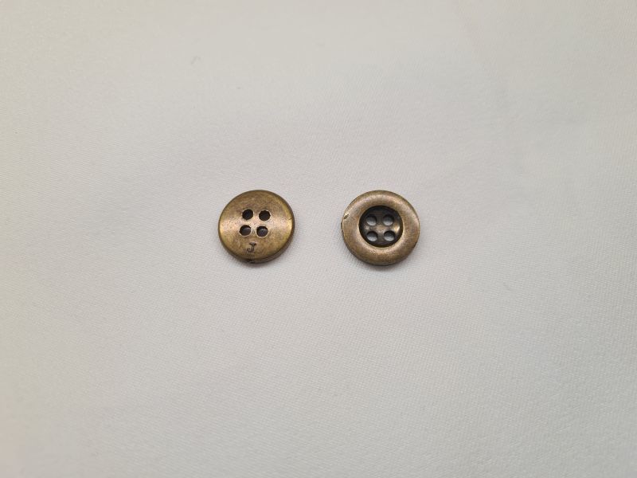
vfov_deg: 53.1
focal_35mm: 26
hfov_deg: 67.3
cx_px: 318
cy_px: 239
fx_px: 478
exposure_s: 1/218
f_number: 1.8
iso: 50
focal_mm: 5.4
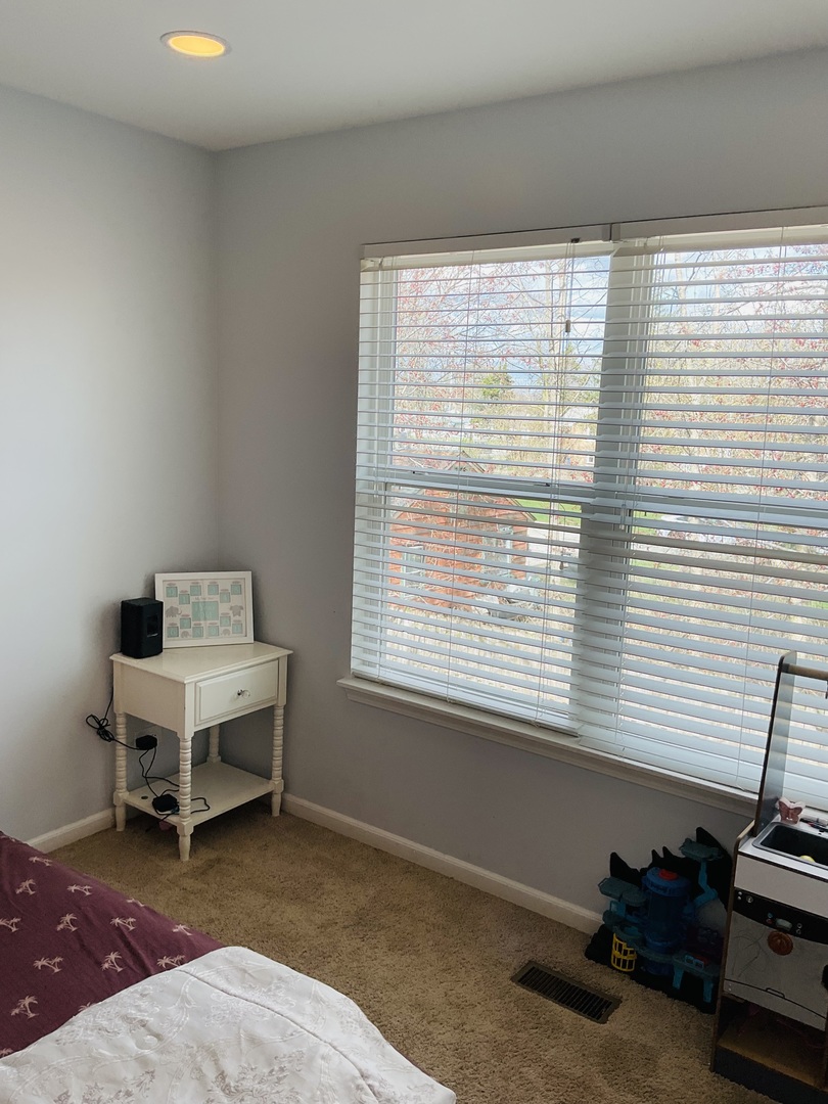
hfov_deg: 48.2
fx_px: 925
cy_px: 552
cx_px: 414
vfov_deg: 61.7
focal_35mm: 29
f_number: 1.8
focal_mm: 3
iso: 16
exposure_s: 1/132
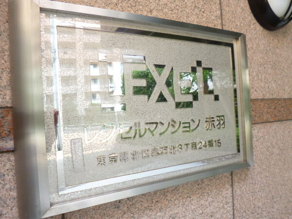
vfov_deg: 56.8
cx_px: 146
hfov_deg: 71.6
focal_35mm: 24
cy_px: 110
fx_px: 202
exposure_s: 1/60
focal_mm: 4.3
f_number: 2.5
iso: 160
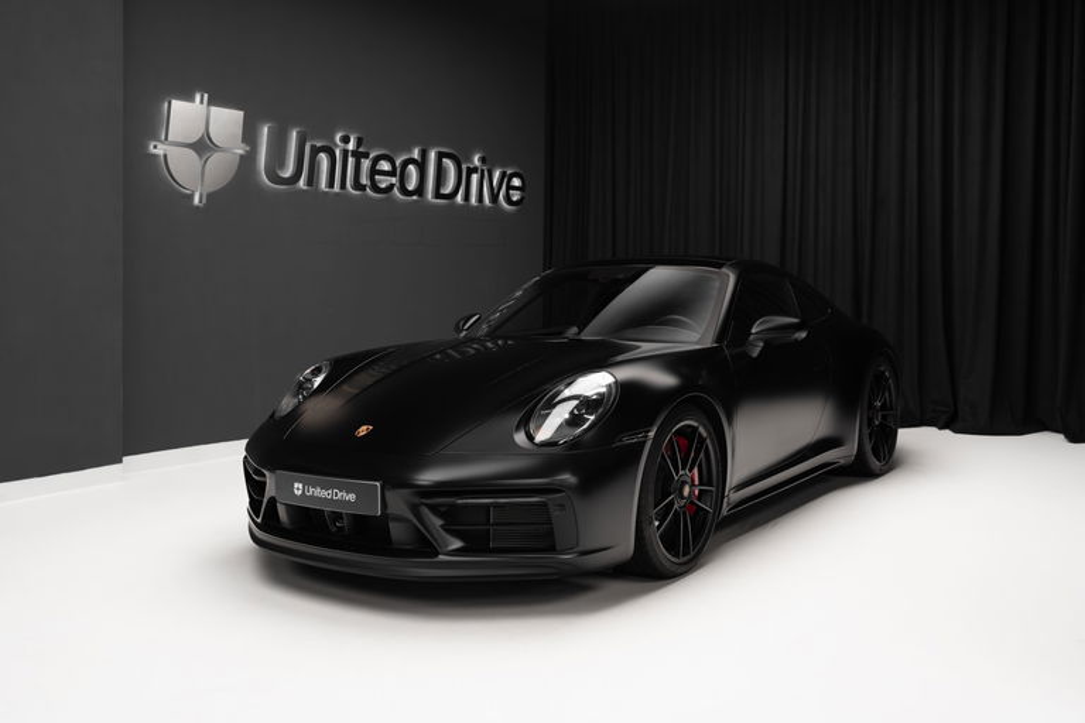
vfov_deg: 38.9
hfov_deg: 55.8
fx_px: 1025
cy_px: 362
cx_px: 542
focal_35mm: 34
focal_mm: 34
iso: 1250
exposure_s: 1/60
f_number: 4
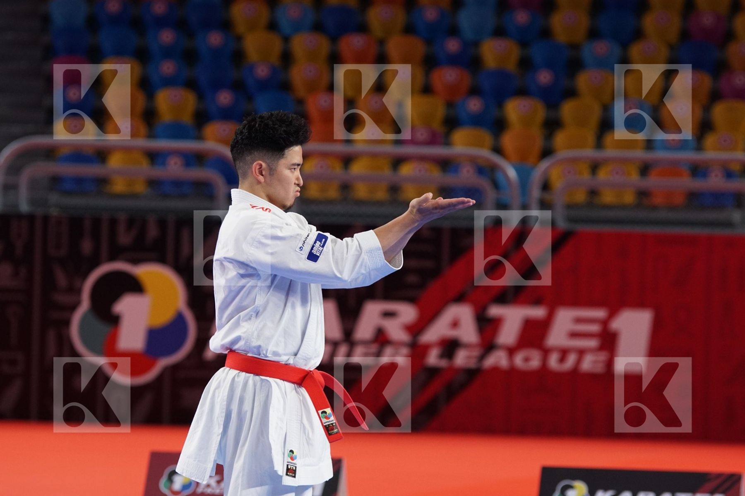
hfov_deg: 9.8
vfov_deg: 6.5
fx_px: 4345
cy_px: 248
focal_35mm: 210
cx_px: 372
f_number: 3.2
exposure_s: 1/400
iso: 1000
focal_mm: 140
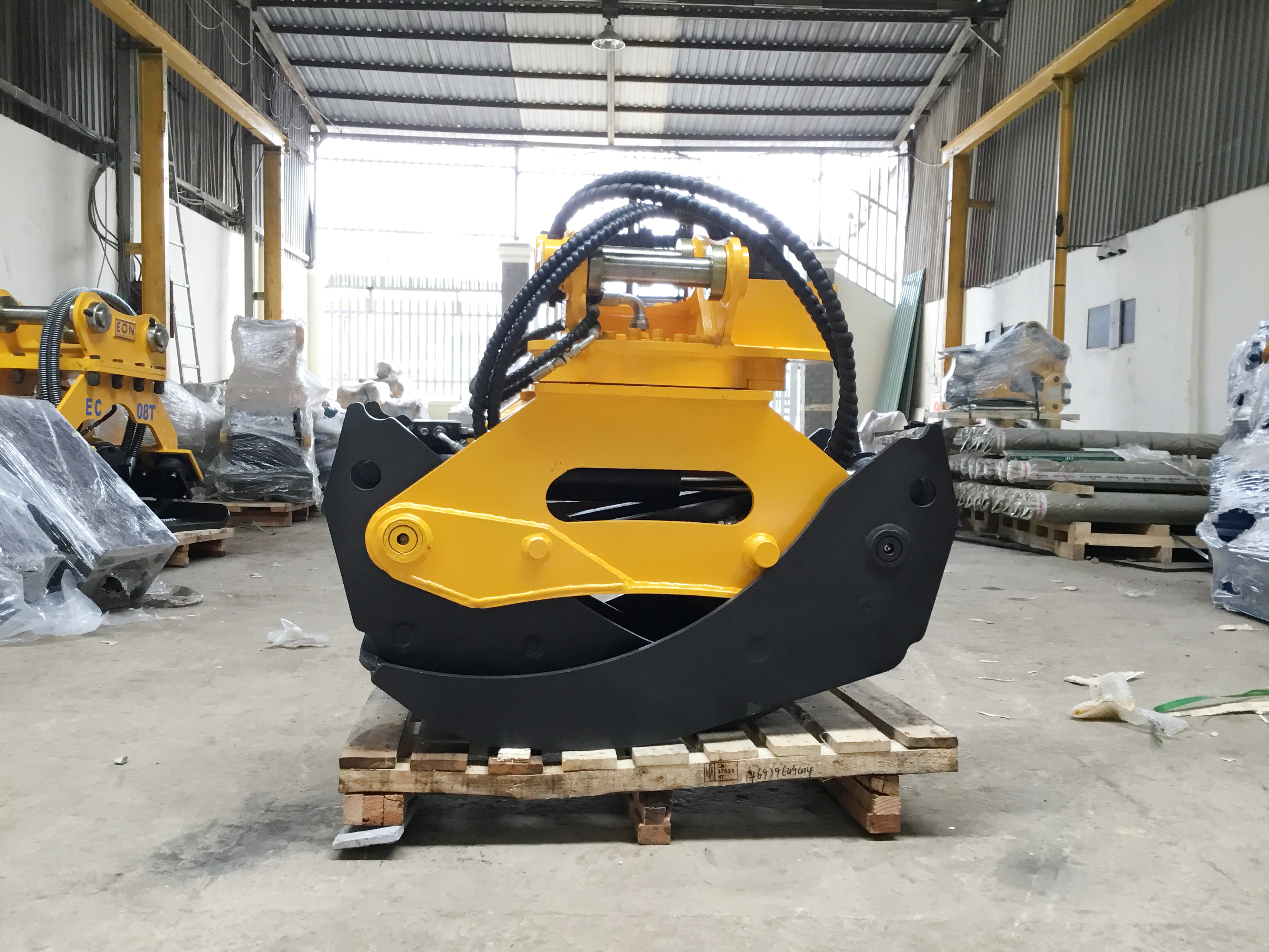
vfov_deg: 45.4
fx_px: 1136
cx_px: 634
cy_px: 476
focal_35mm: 31
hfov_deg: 58.4
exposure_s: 1/33
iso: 40
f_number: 2.4
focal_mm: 3.3
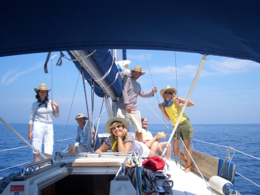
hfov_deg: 52.6
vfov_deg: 40.7
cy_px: 98
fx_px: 263
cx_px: 130
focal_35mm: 35
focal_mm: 5.8
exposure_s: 1/400
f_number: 4.3
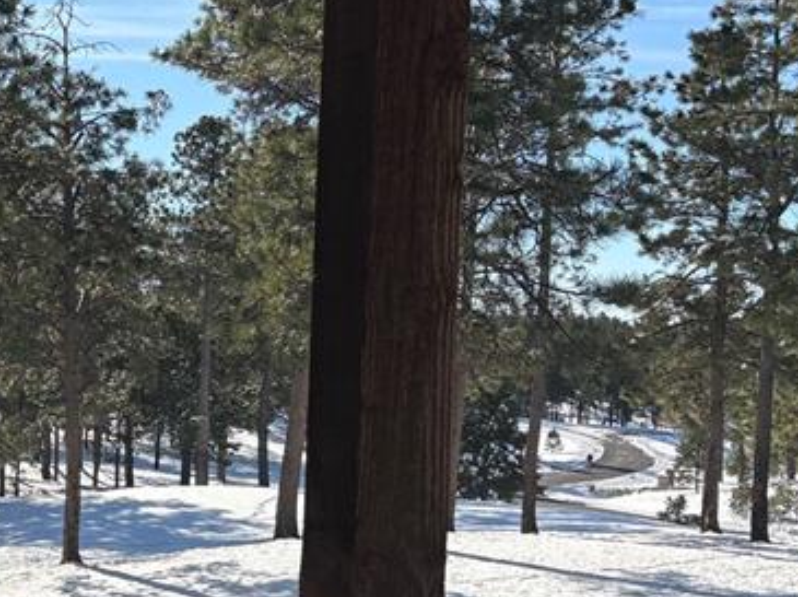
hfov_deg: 24.9
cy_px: 336
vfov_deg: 20.1
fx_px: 1681
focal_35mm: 73
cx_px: -79
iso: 50
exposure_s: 1/3279
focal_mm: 5.96
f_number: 1.6
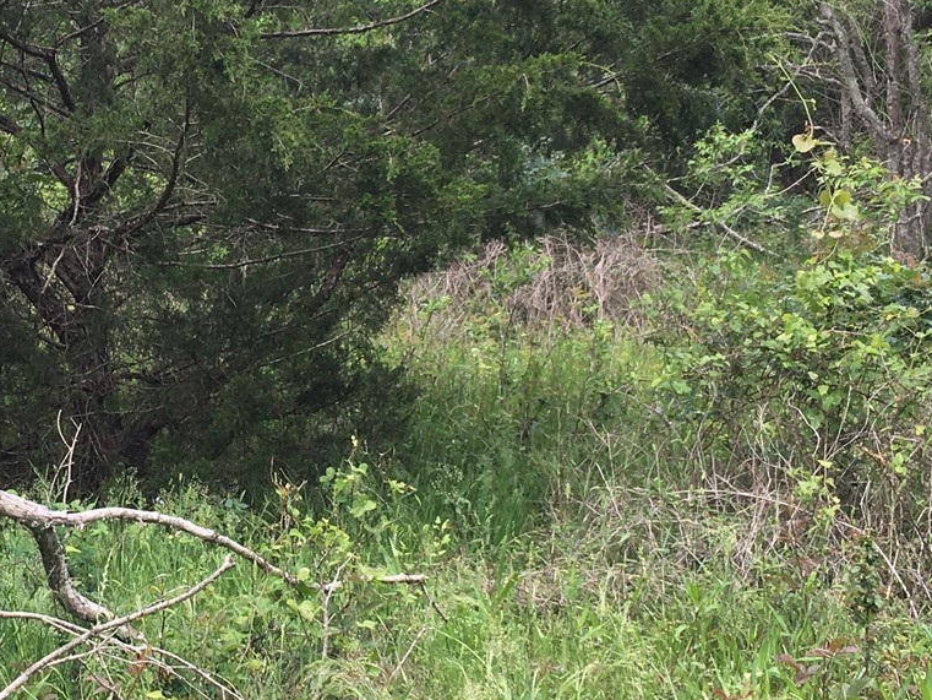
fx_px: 2100
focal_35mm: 78
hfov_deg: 24.4
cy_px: 384
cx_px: 121
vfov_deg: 18.9
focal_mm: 4.15
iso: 25
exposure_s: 1/373
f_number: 2.2
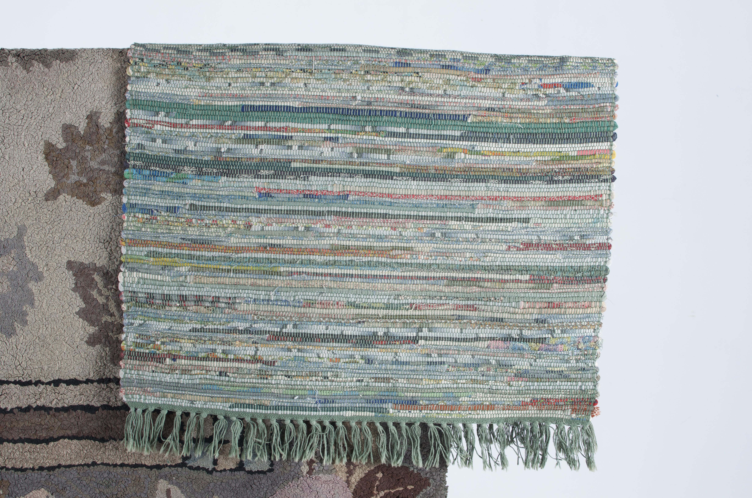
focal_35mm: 52
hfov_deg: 37.9
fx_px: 1094
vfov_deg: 25.6
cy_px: 249
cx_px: 376
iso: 100
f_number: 6.3
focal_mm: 35
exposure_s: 1/125
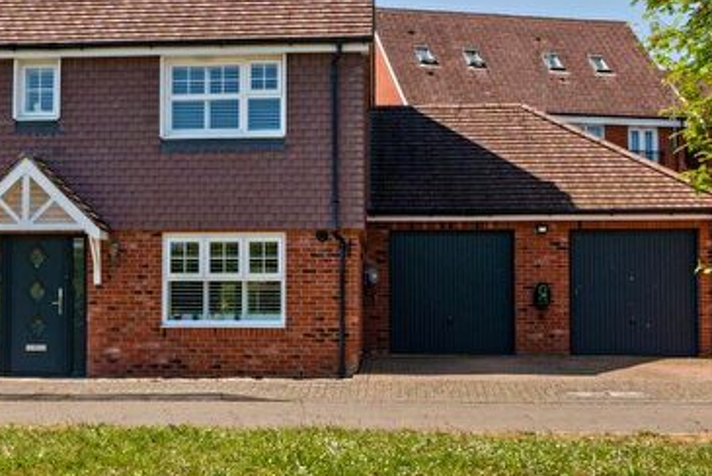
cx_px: 217
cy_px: 210
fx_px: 1366
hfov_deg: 28.9
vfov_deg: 19.8
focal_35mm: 69
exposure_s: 1/800
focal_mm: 24
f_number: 8
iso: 400
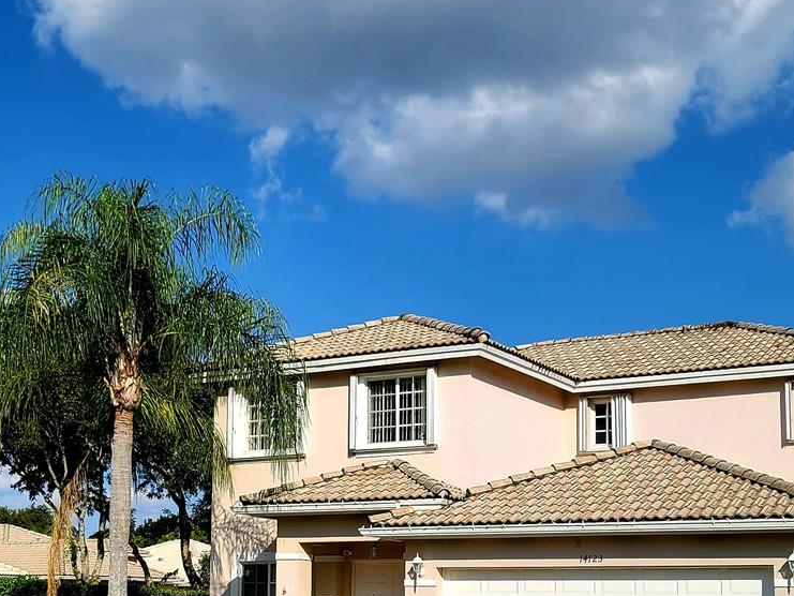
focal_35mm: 54
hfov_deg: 35.5
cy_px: 479
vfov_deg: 26.5
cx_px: 356
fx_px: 1239
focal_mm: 7
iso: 16
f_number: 1.8
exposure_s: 1/2000
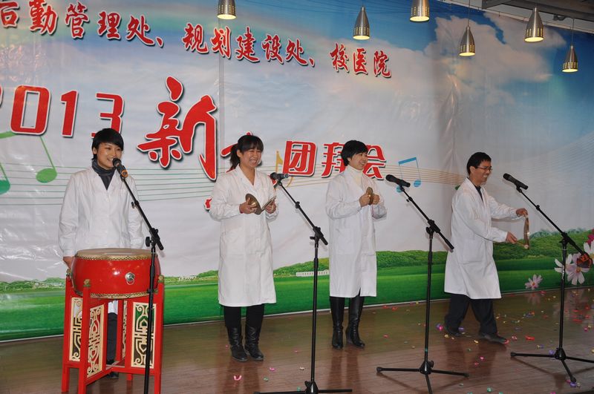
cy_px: 197
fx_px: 618
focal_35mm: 38
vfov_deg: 35.4
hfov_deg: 51.3
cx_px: 297
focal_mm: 25
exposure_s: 1/80
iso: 200
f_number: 4
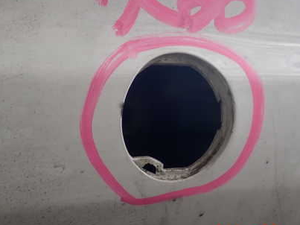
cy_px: 74
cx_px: 162
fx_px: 632
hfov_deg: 26.7
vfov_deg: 20.1
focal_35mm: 73
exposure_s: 1/100
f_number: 3.2
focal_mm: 8.99
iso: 100
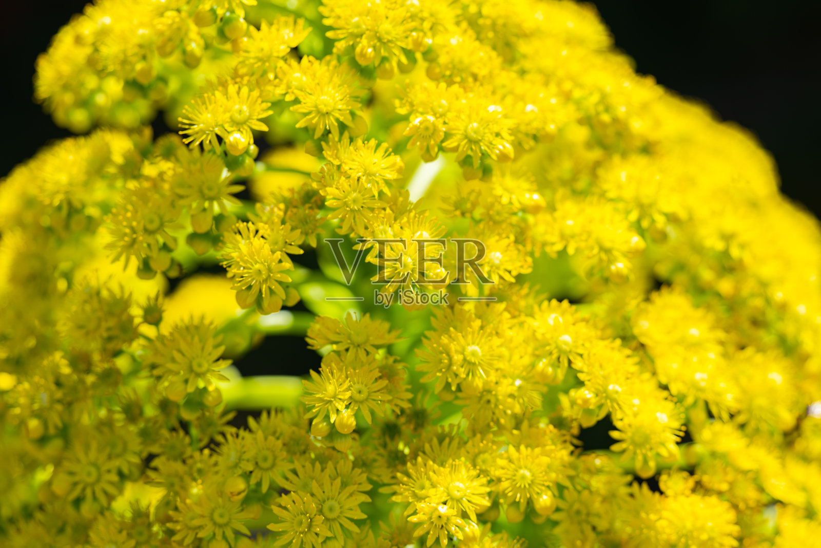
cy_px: 274
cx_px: 410
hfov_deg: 17.1
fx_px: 2737
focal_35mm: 120
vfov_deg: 11.4
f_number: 4.5
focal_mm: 120
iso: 100
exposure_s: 1/500
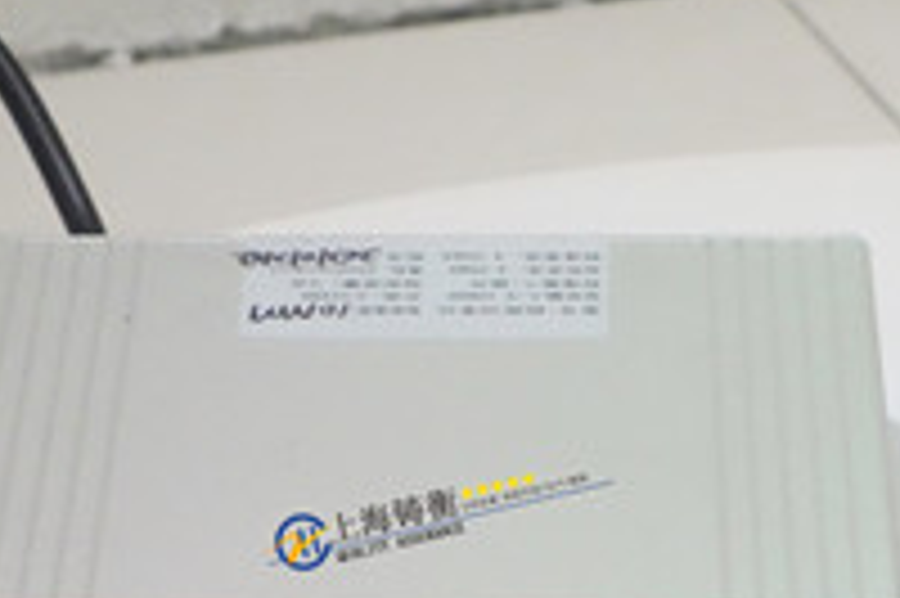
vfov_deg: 10.3
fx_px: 3297
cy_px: 654
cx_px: 1064
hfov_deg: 15.0
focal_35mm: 132
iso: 1000
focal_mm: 17.18
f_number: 3.2
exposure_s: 1/50
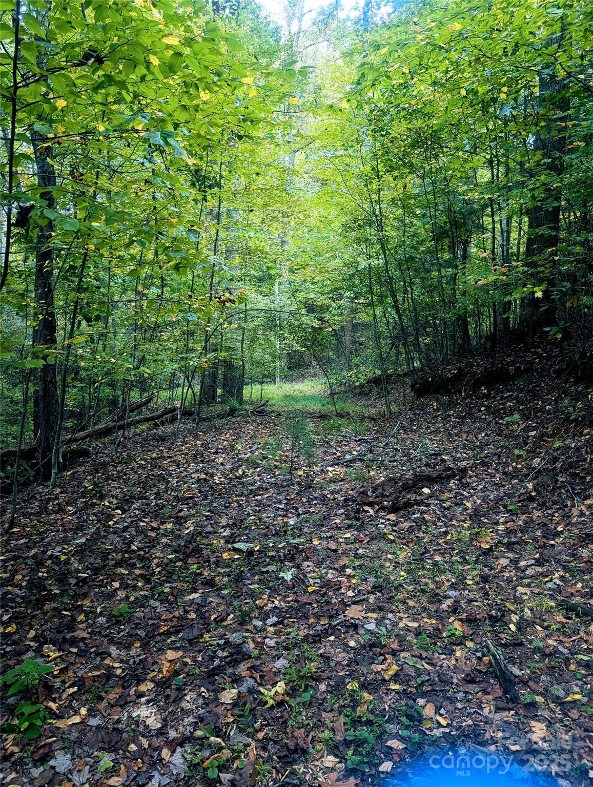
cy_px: 394
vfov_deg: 71.5
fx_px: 547
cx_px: 296
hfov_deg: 56.9
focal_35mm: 24
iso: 89
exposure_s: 1/64
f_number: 1.68
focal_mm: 6.9
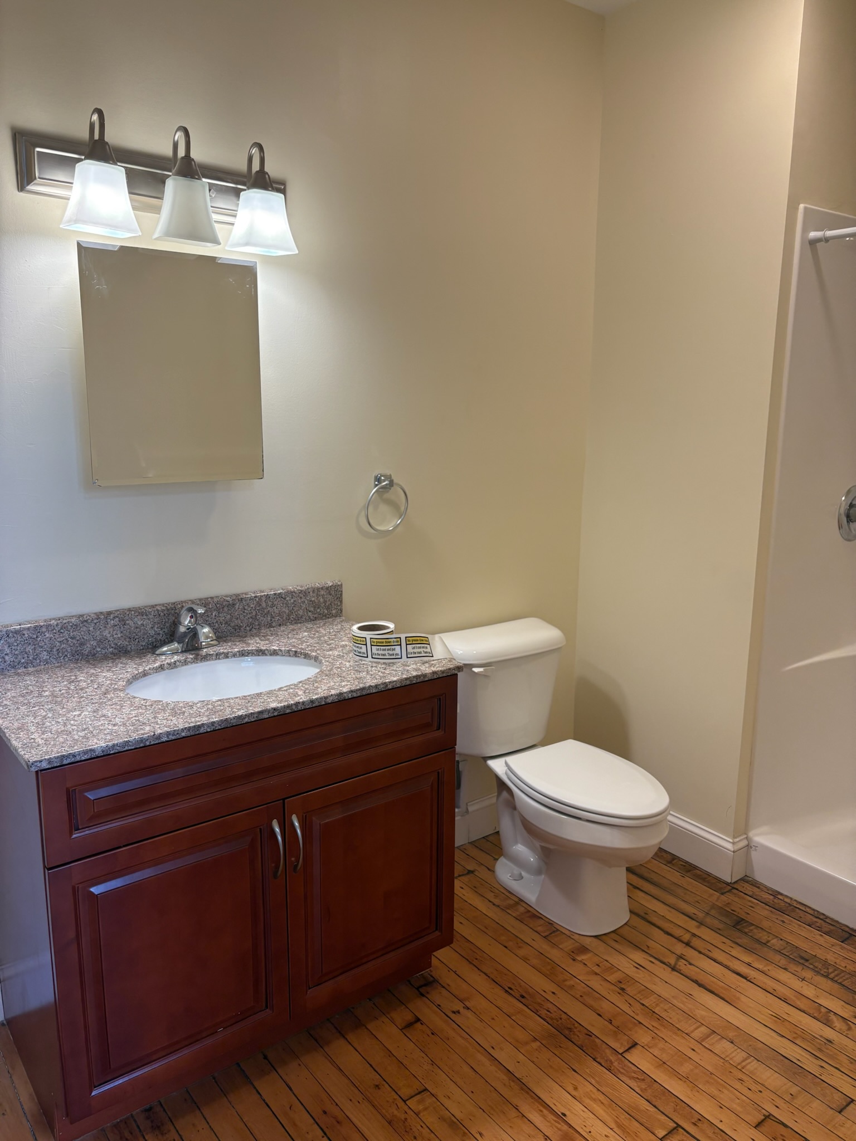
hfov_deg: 53.1
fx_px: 857
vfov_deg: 67.3
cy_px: 570
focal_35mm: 26
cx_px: 428
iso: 100
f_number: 1.6
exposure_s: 1/60
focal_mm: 5.96
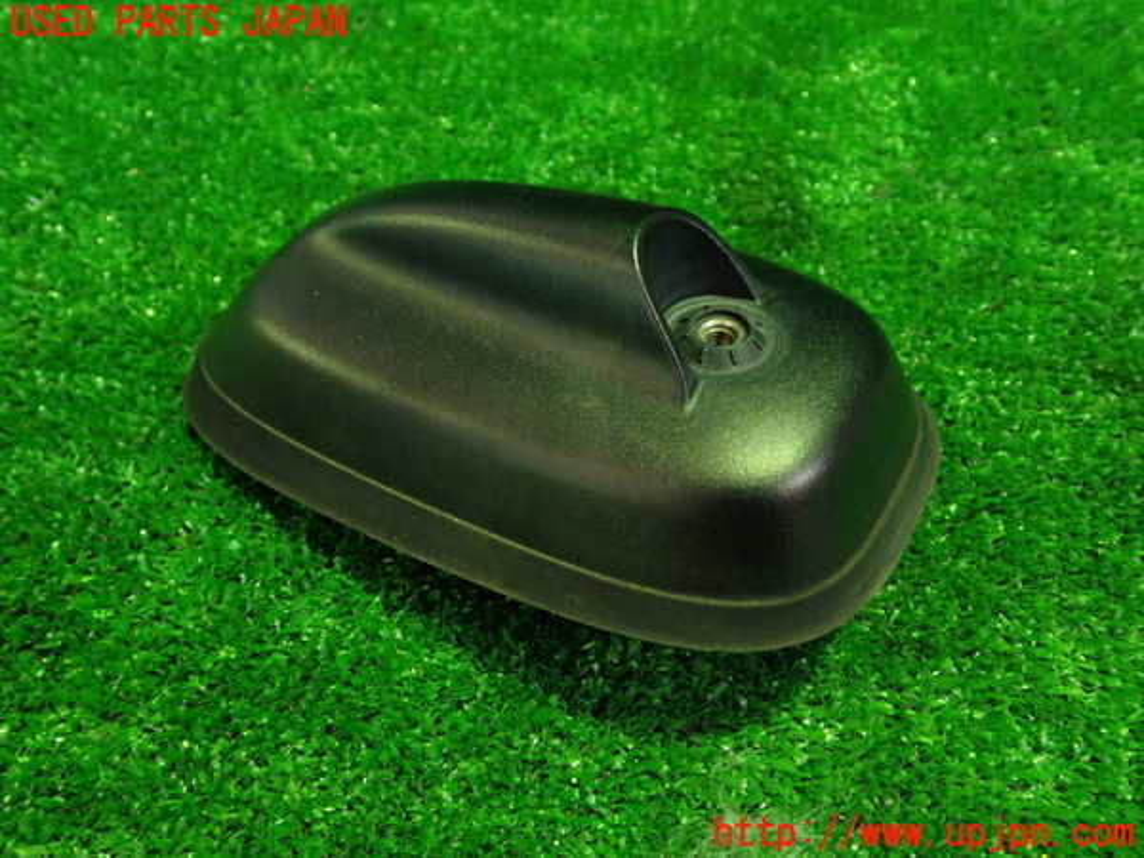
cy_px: 429
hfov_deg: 56.8
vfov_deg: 44.2
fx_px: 1058
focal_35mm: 32
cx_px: 572
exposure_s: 1/30
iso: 800
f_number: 2.4
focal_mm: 5.79
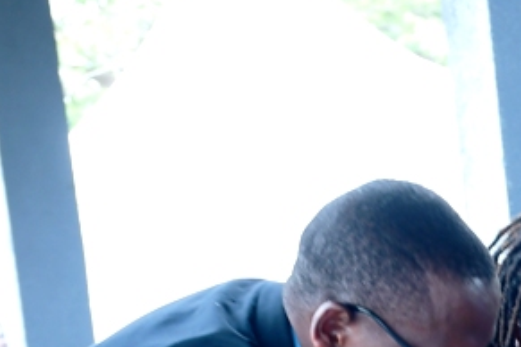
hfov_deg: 9.6
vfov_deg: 6.6
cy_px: 541
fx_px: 2981
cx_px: 831
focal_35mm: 206
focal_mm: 40
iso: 500
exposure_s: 1/80
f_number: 5.6
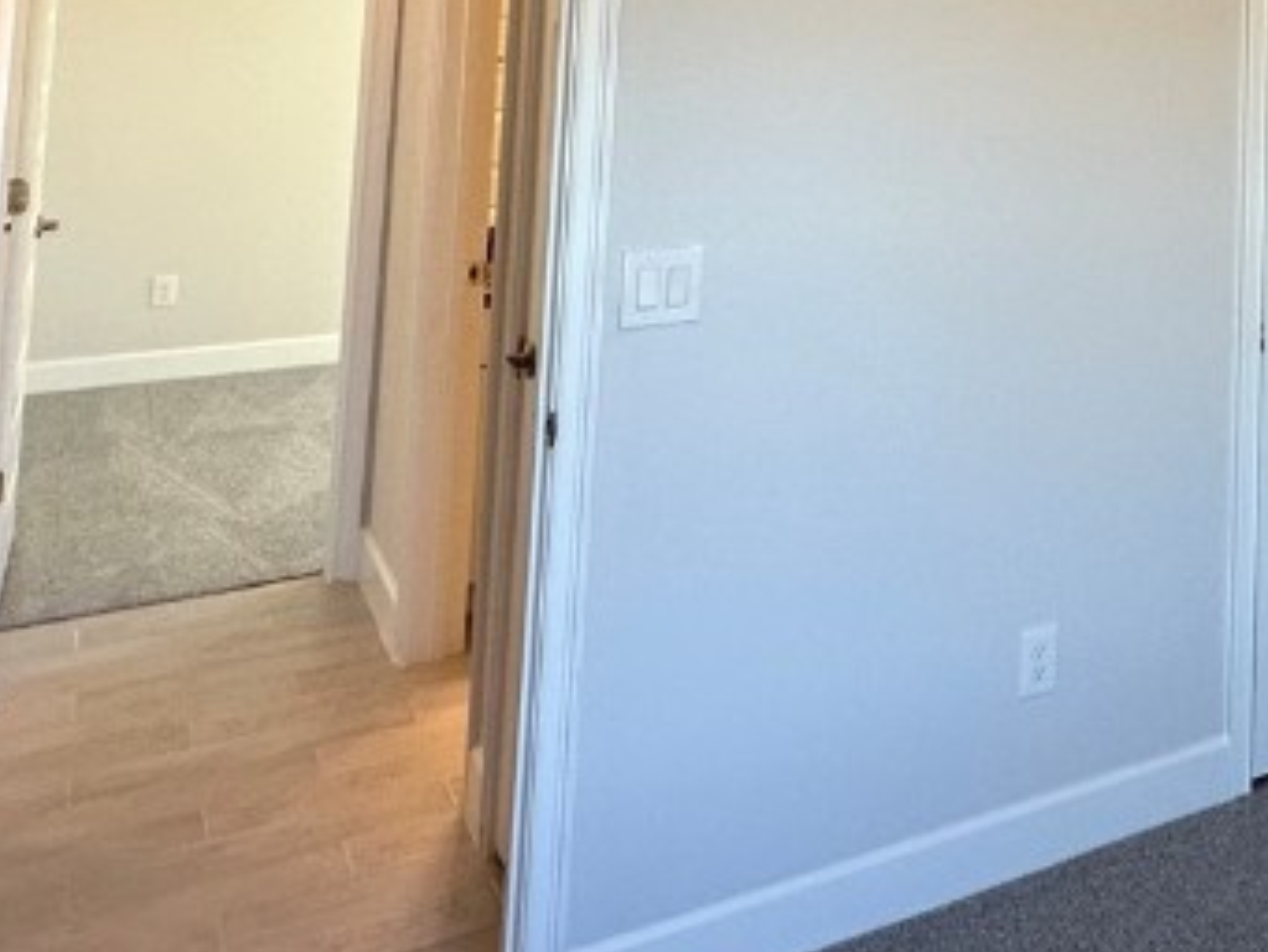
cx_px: 1327
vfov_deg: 30.8
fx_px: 1539
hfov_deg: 38.6
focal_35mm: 42
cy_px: -82
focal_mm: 2.22
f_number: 2.2
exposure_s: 1/120
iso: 160
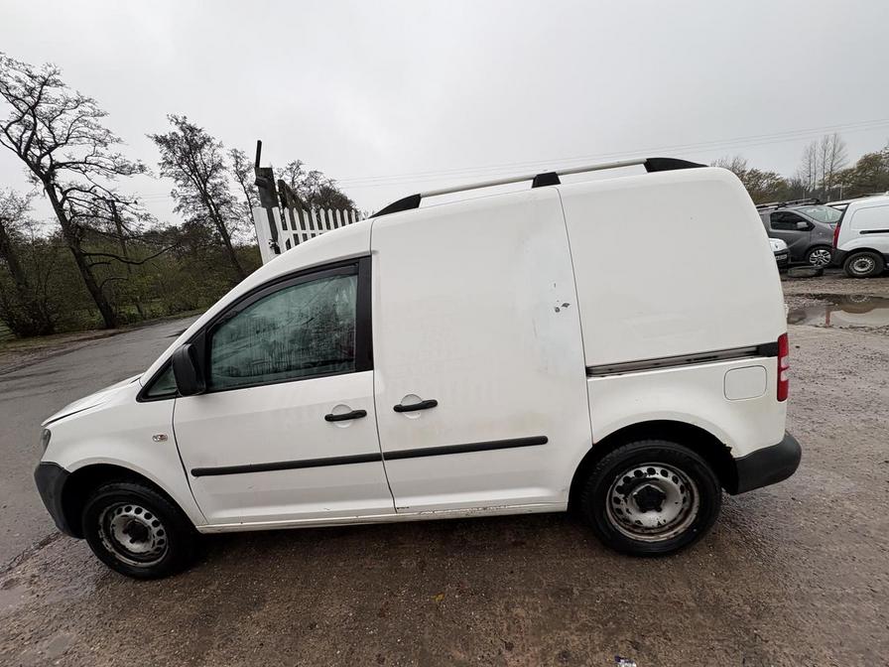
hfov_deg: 102.1
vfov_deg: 85.7
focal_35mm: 14
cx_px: 444
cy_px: 334
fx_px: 360
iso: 40
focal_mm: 2.22
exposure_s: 1/189
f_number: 2.2
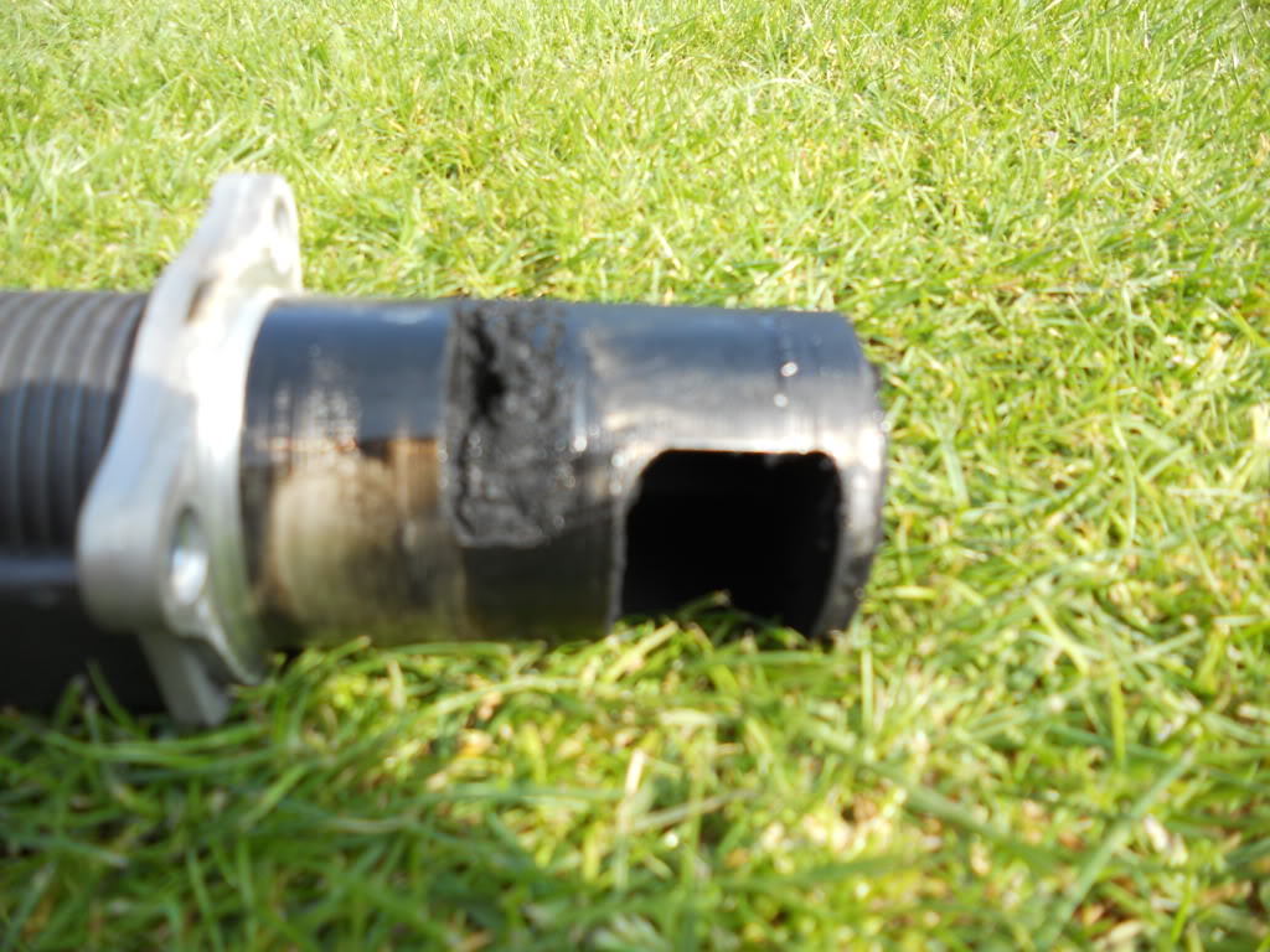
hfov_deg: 65.3
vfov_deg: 51.4
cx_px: 635
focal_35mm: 27
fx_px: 991
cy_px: 476
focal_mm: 4.9
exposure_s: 1/200
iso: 80
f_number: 3.2
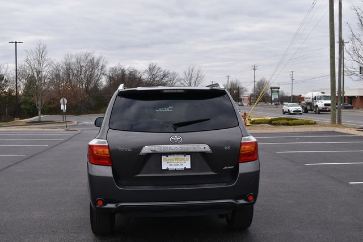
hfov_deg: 42.3
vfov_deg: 29.0
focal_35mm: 46
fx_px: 469
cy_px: 121
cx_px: 182
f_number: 6.3
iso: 200
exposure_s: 1/250
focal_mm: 31
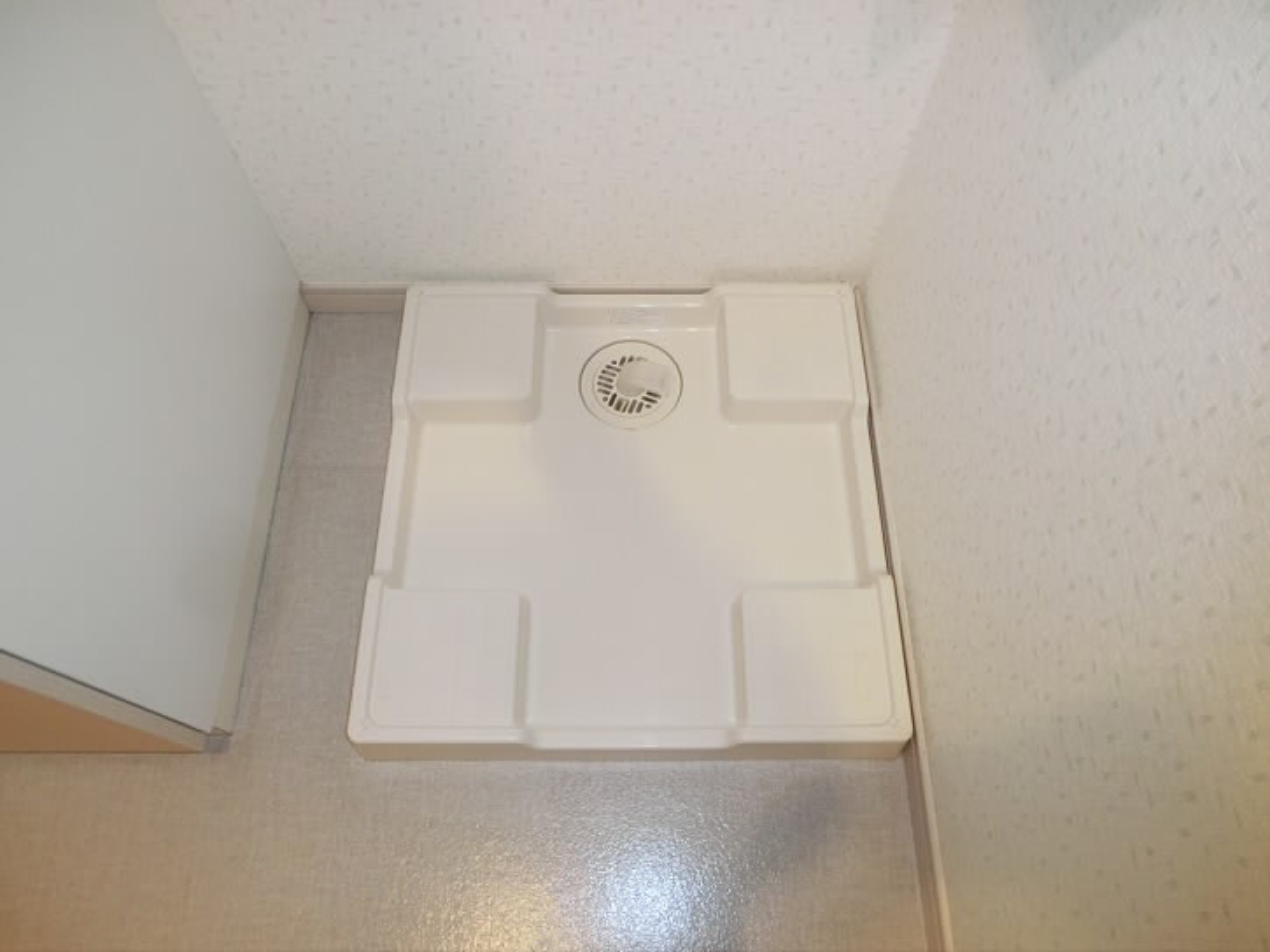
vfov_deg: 56.8
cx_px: 635
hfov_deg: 71.6
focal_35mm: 24
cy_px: 476
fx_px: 880
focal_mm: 4.24
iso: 400
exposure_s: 1/80
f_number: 3
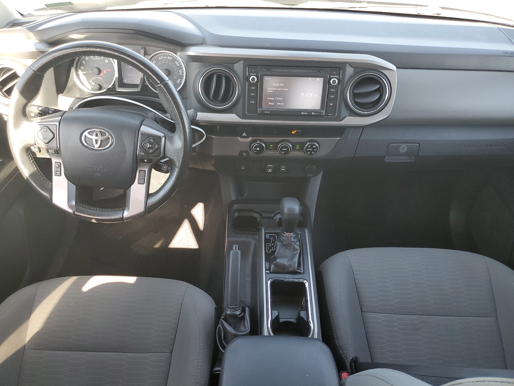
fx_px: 386
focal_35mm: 26
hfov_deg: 67.3
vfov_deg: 53.1
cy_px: 193
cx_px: 257
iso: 71
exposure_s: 1/120
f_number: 1.5
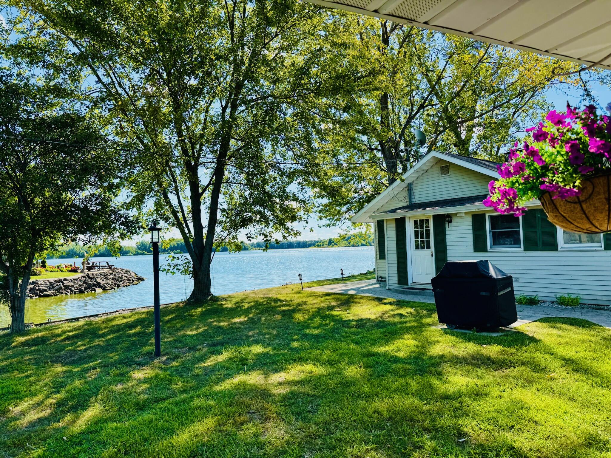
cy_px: 229
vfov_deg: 56.8
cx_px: 306
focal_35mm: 24
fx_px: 424
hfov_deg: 71.6
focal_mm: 6.76
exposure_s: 1/1923
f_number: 1.78
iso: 80
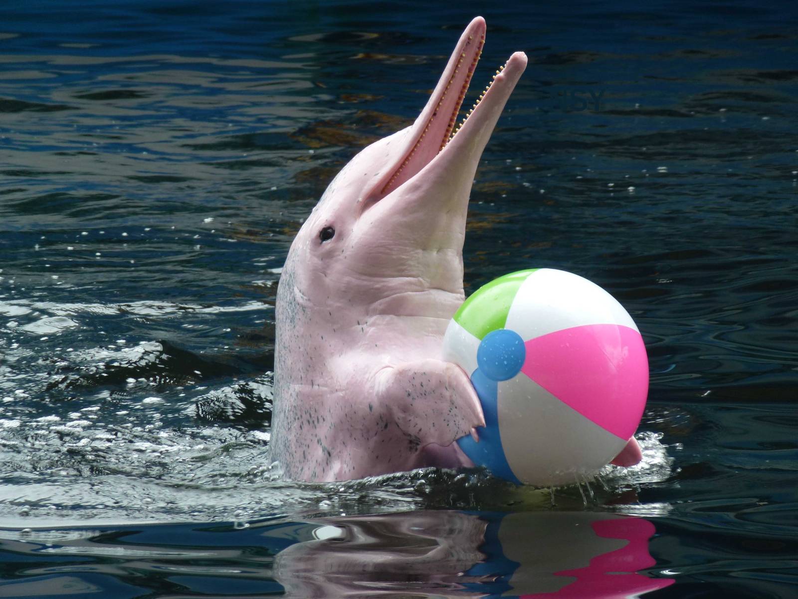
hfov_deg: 5.2
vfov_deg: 3.9
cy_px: 300
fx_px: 8852
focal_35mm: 384
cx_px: 399
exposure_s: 1/125
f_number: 5.9
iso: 125
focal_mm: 68.8
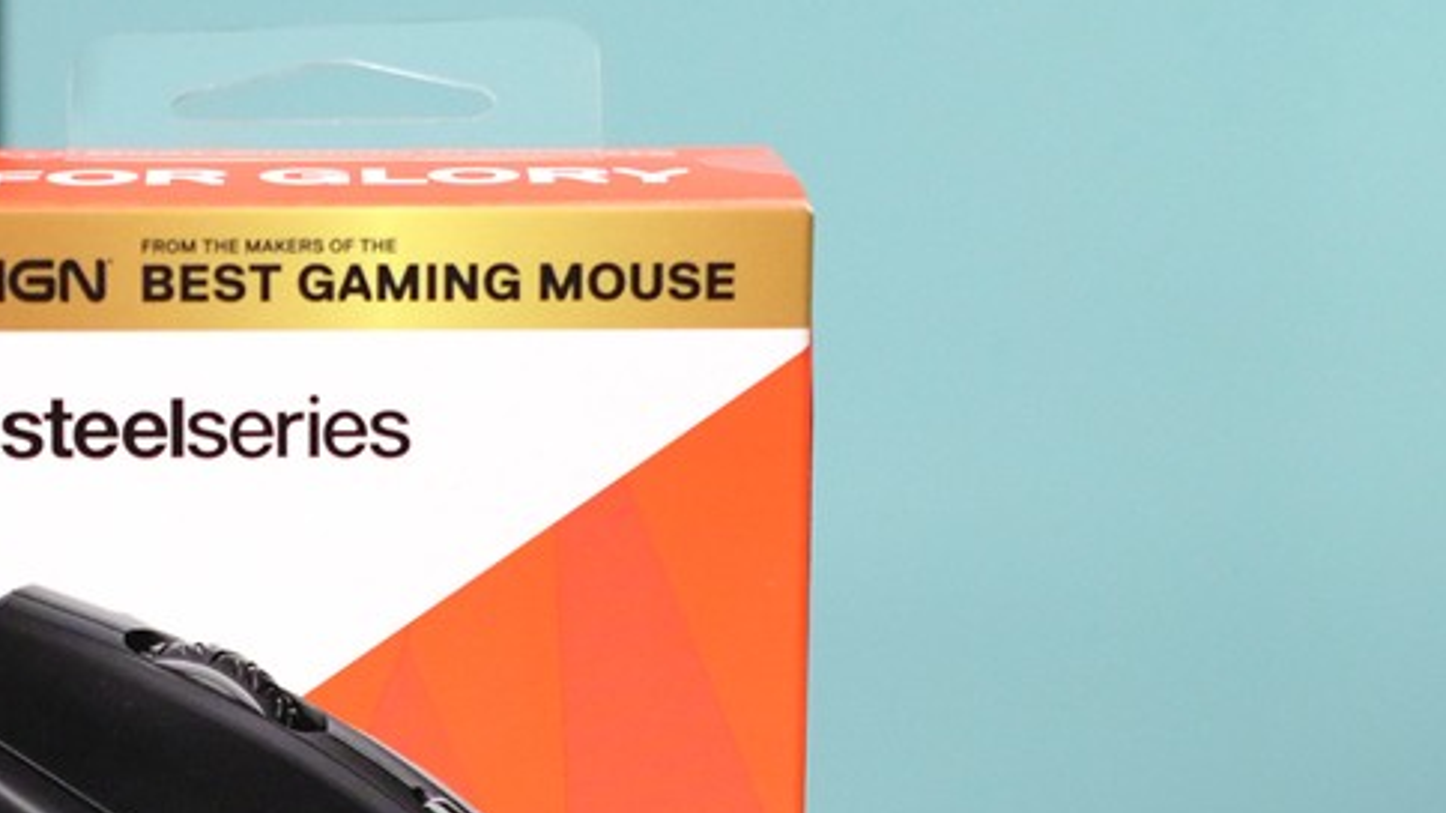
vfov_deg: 7.7
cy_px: 1070
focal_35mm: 155
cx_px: 218
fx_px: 5942
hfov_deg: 13.8
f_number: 2
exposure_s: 1/120
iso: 800
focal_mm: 35
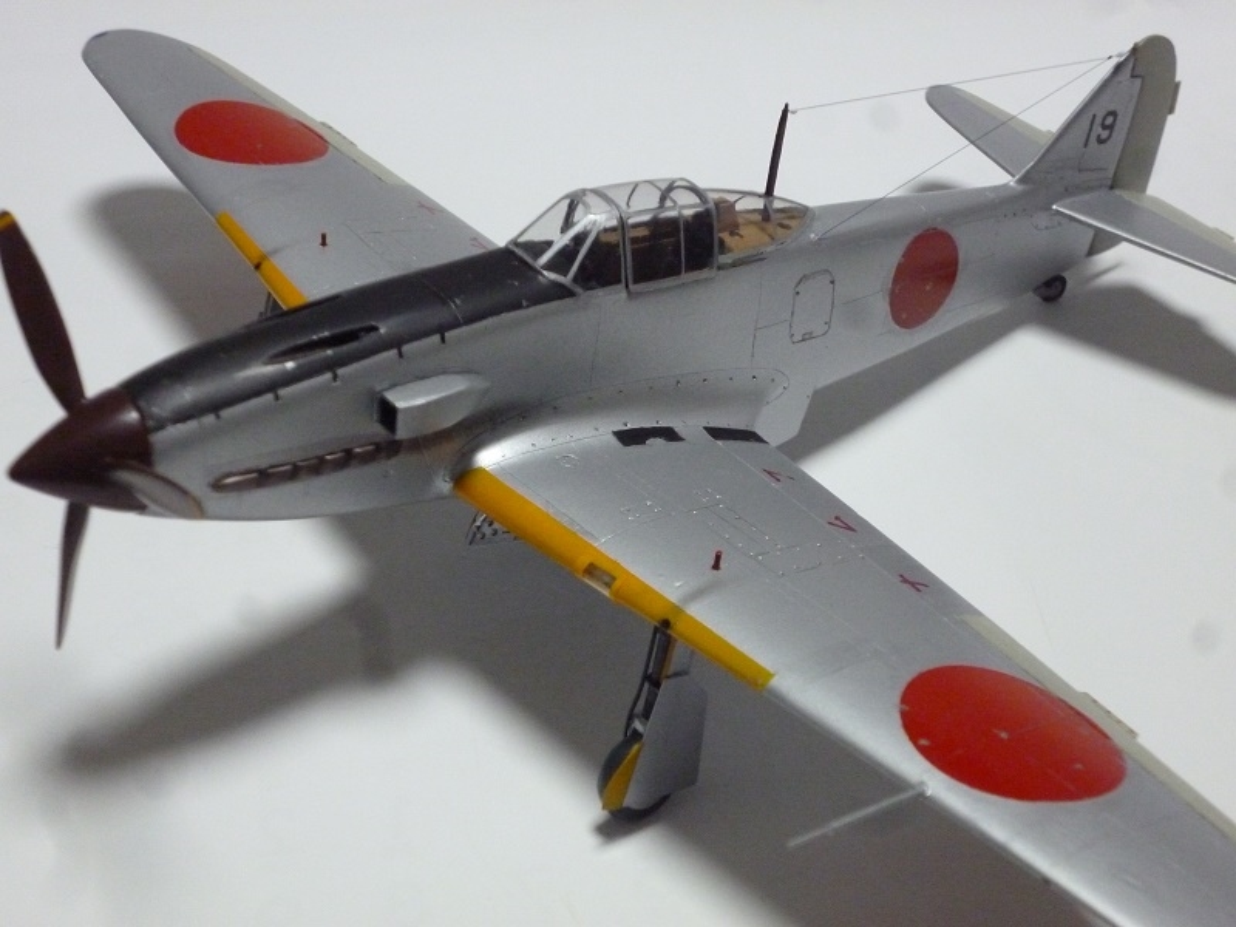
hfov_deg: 34.3
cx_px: 618
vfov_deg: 26.1
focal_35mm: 56
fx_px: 2000
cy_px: 464
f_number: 4.4
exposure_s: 1/30
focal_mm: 10
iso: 800
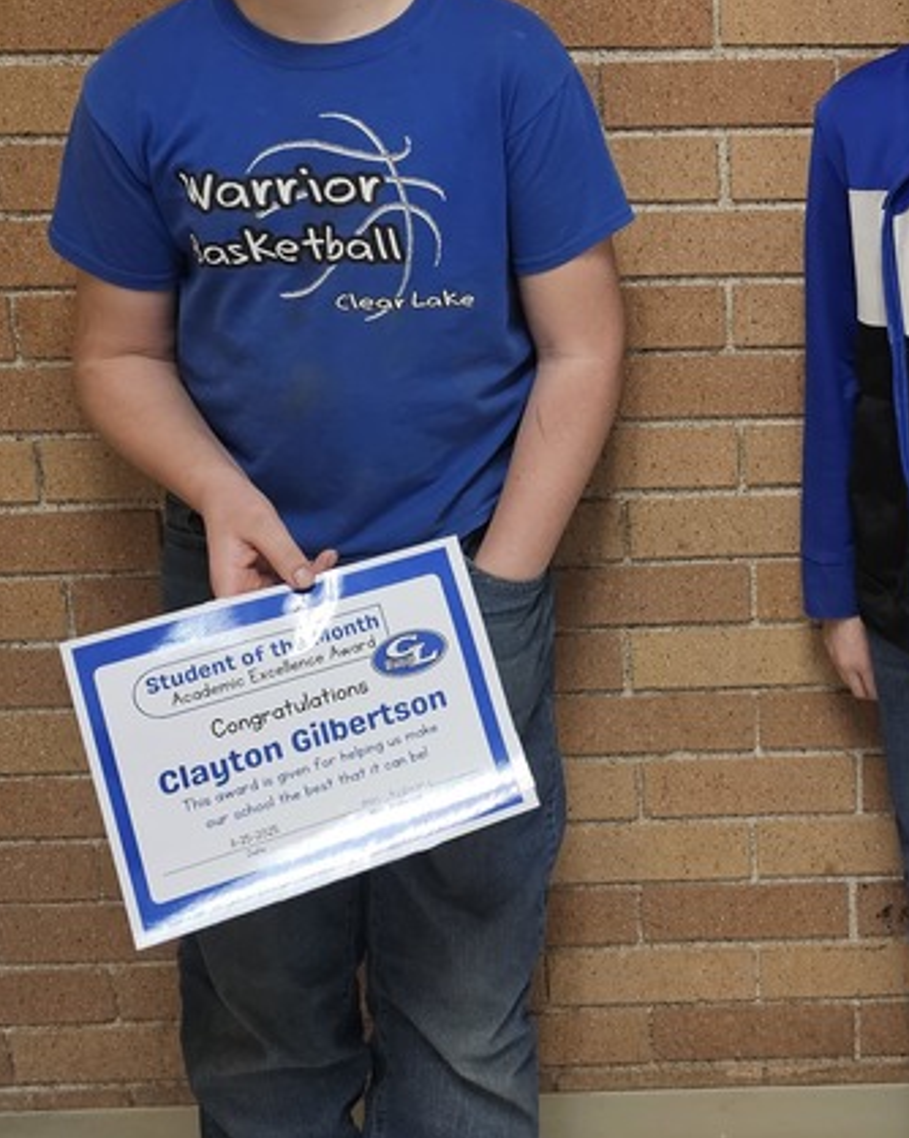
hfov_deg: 26.0
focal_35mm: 55
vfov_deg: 33.7
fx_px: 1851
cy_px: 335
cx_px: 931
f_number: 1.7
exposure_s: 1/170
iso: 400
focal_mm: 6.3
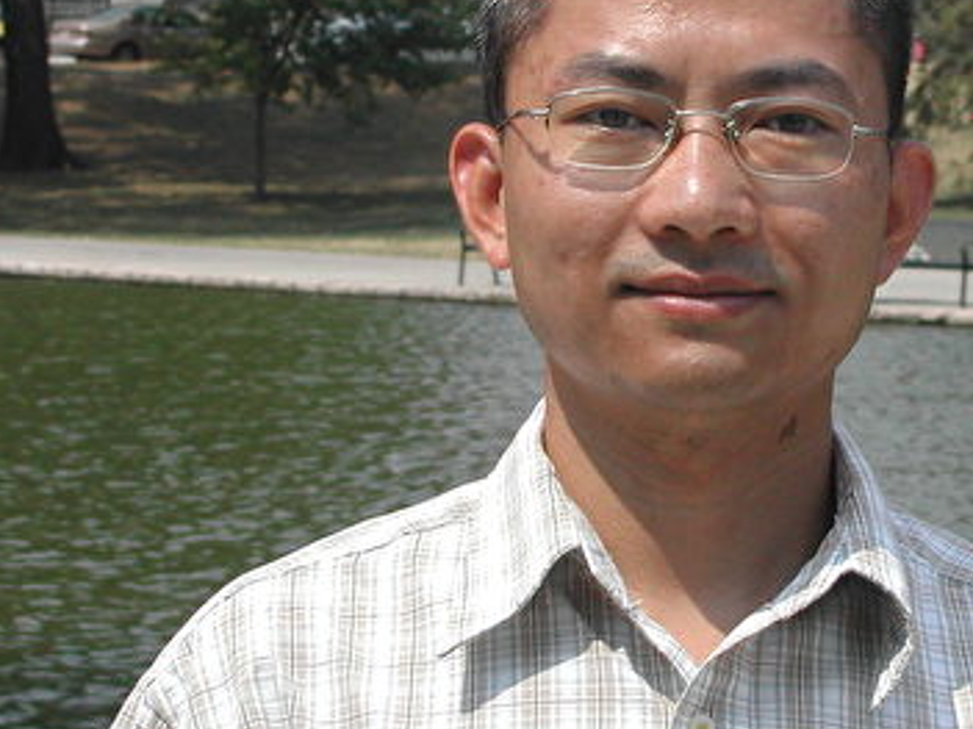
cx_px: 699
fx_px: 5479
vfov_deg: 7.6
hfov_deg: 10.1
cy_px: 255
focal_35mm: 195
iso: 100
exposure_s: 1/92.4
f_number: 13.4
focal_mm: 24
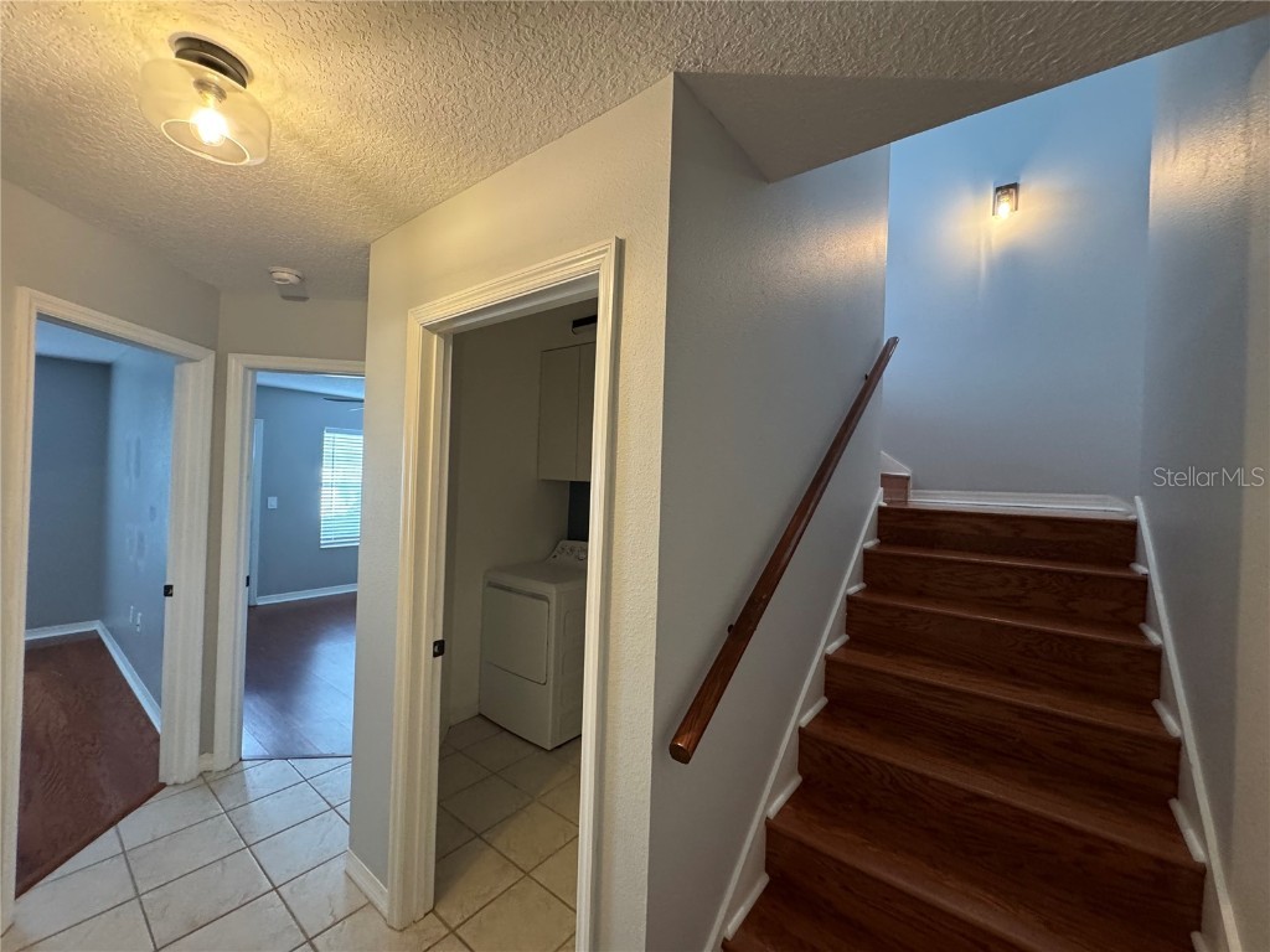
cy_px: 476
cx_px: 635
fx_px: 514
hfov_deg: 102.1
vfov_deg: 85.7
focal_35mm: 14
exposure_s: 1/60
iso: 400
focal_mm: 2.22
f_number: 2.2
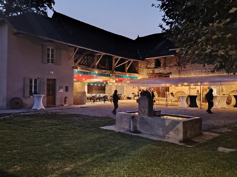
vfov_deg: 48.2
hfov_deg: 61.7
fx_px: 199
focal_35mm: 29
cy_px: 88
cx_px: 118
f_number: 1.75
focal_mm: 5.25
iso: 2806
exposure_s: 1/25
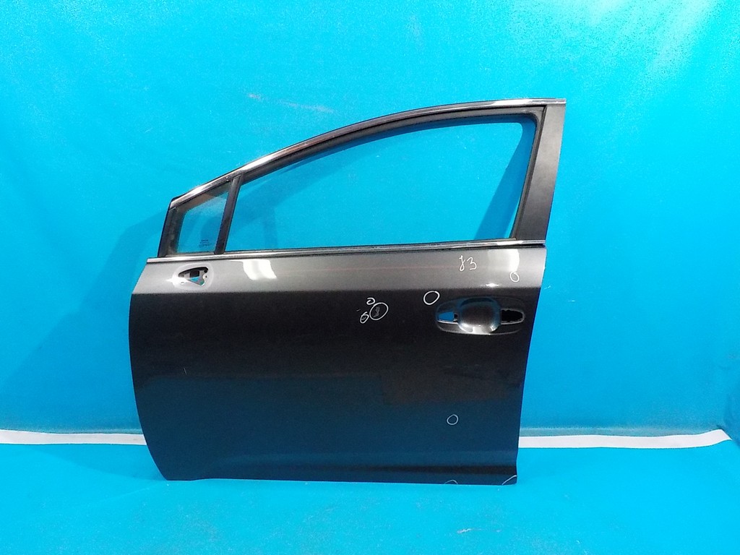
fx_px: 641
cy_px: 278
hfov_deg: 60.0
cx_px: 370
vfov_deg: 46.8
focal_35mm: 30
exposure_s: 1/60
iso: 800
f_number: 3.3
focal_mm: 4.1
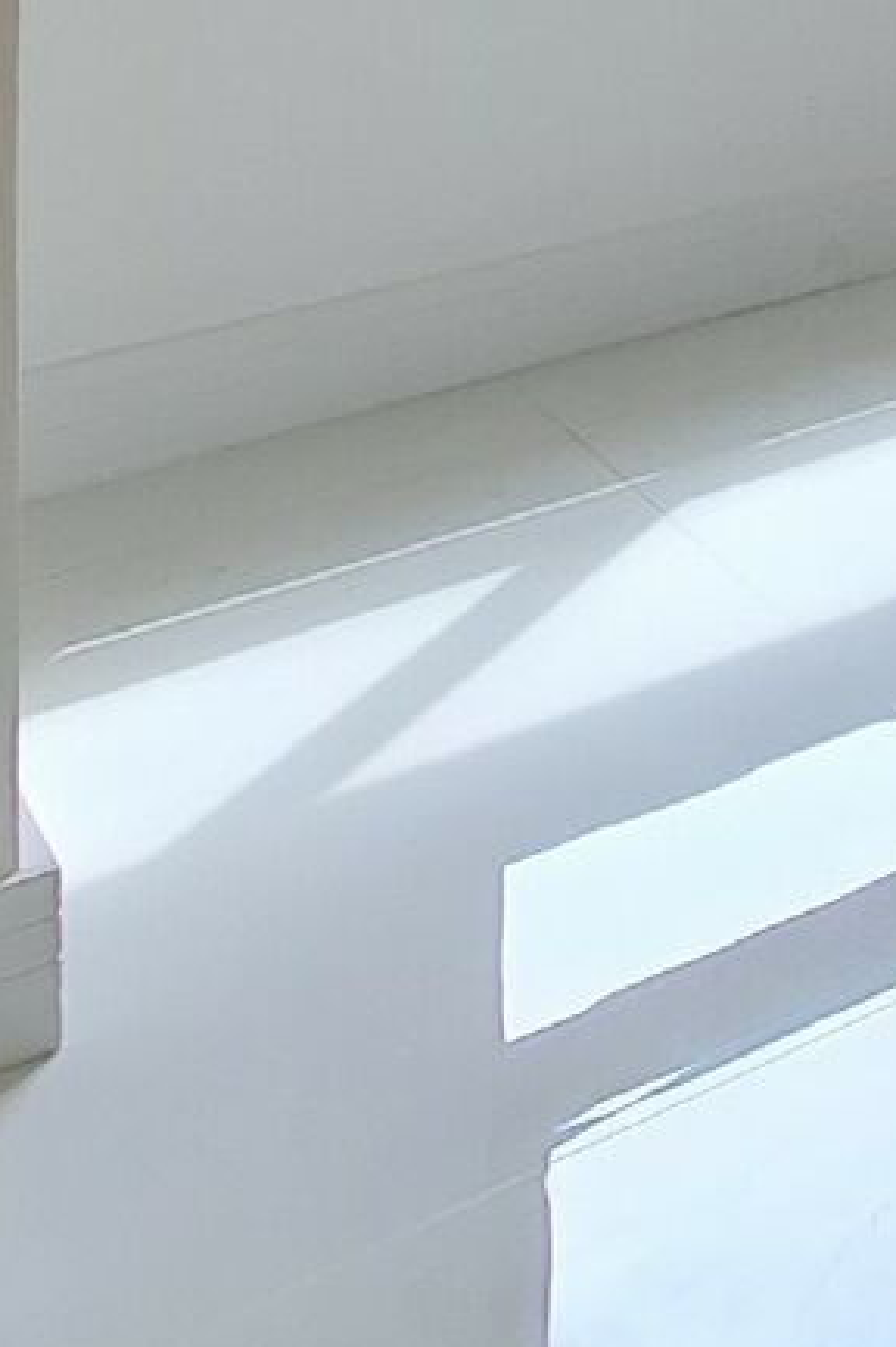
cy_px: -604
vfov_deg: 25.9
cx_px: 2682
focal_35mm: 60
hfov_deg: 11.6
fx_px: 2243
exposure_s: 1/189
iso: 64
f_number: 2.2
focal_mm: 2.2
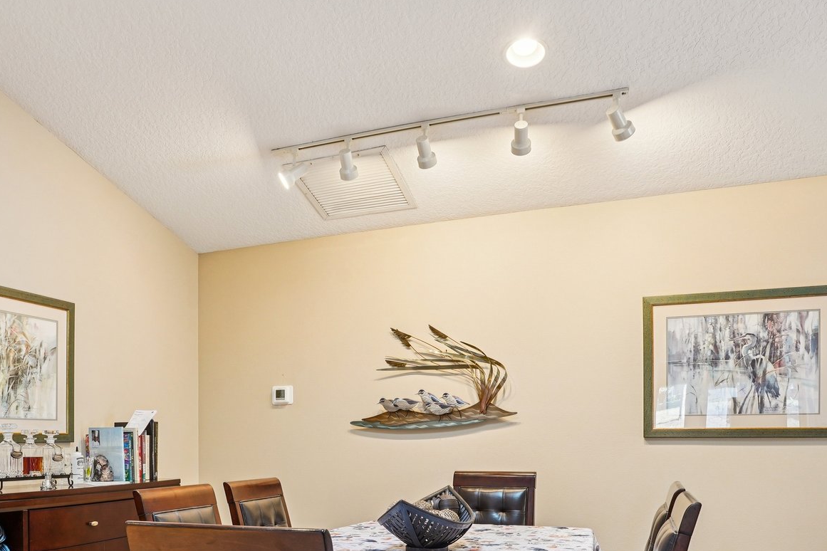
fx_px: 689
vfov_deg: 41.7
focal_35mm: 30
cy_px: 442
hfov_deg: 61.3
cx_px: 327
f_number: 8
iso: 400
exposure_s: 1/6
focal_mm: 17
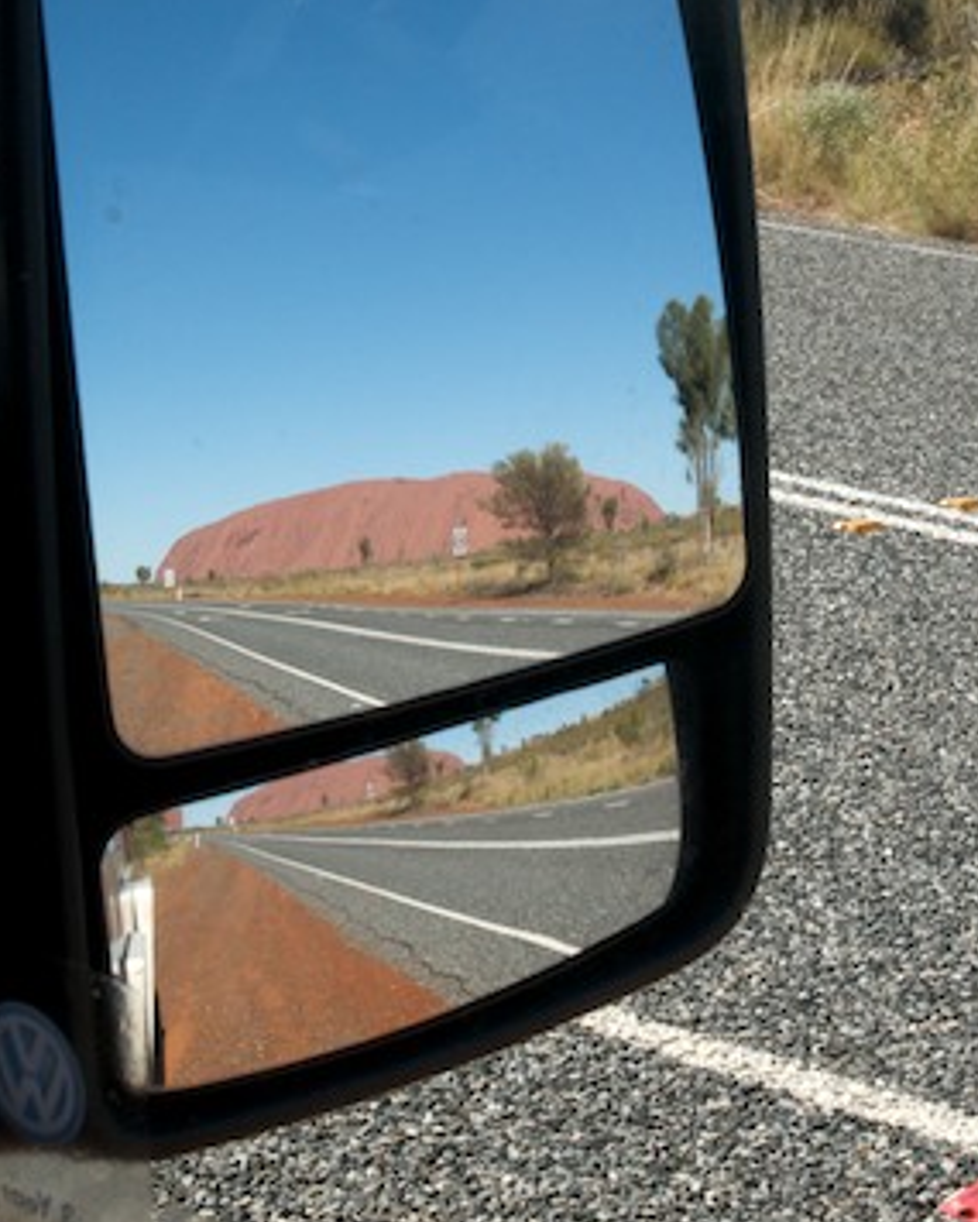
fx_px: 3255
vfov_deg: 21.2
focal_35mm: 90
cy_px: 415
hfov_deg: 17.1
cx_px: 498
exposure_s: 1/60
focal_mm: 38
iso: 320
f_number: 25
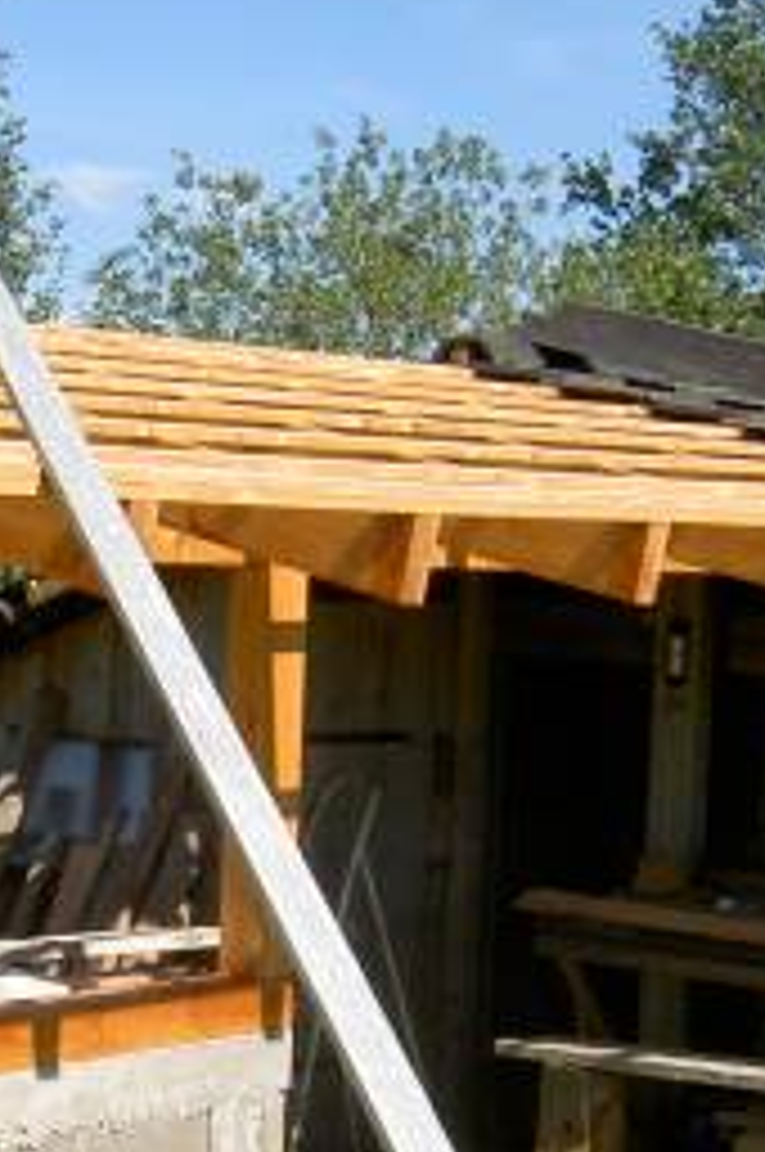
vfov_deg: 24.3
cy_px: 801
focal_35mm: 83
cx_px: 297
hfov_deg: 16.4
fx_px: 2653
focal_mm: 5.6
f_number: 4.7
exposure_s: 1/320
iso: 50
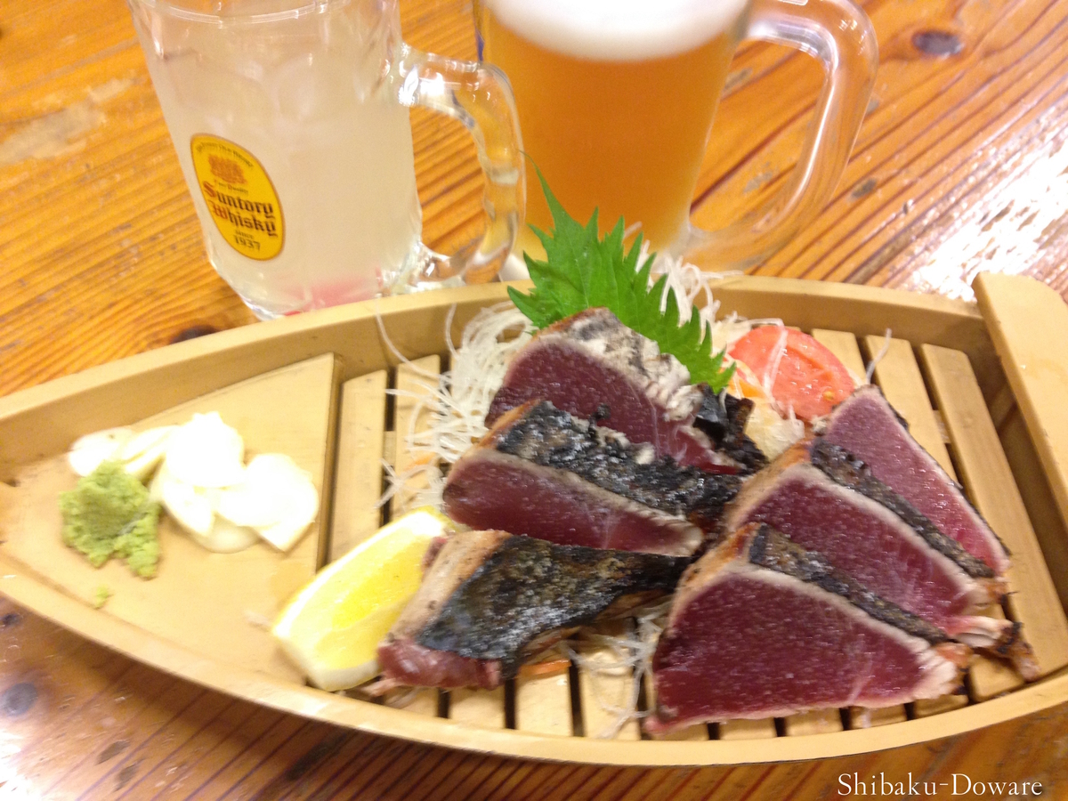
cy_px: 400
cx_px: 534
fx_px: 1018
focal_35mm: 33
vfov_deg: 42.9
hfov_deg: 55.4
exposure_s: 1/20
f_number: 2.4
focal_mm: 4.12
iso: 200
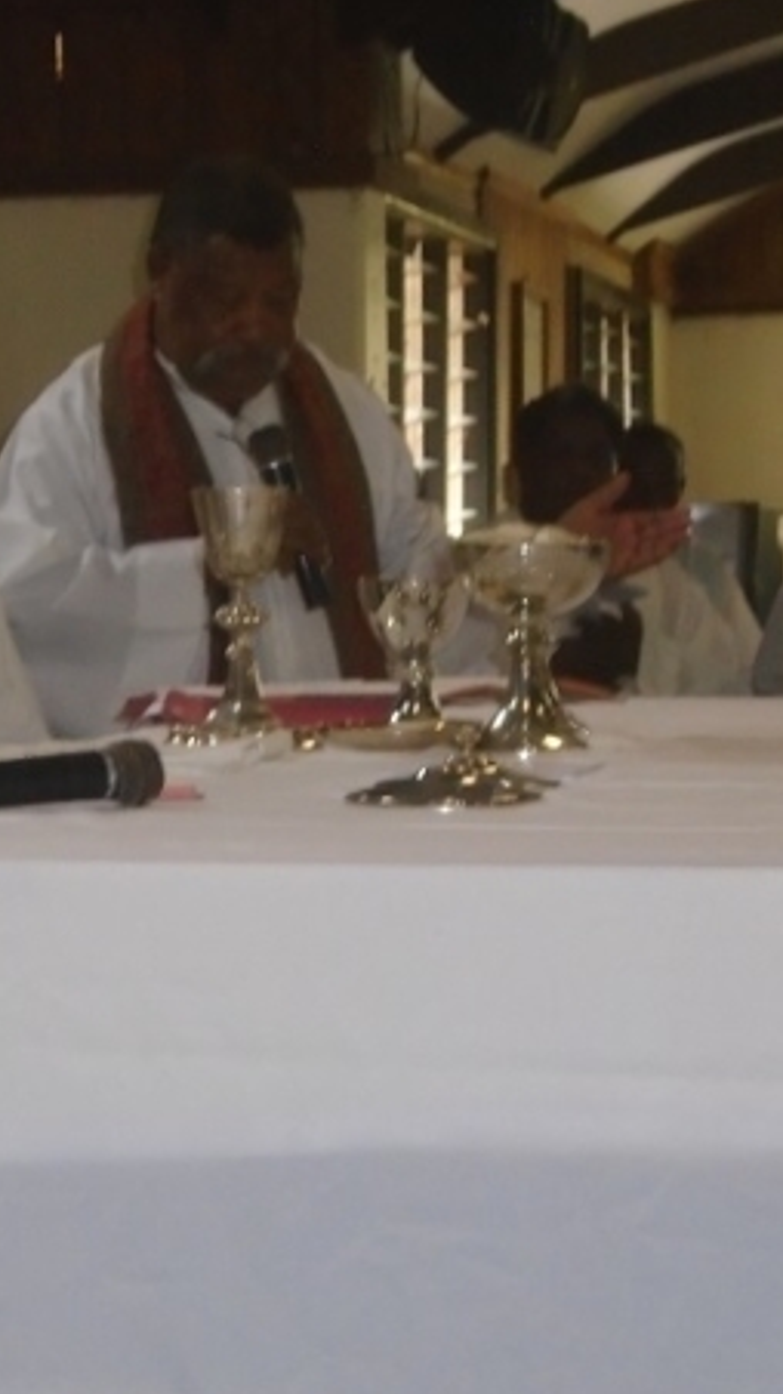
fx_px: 3878
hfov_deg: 11.4
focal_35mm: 105
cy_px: 682
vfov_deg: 20.4
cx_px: 62
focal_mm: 12
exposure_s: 1/60
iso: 500
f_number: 5.5
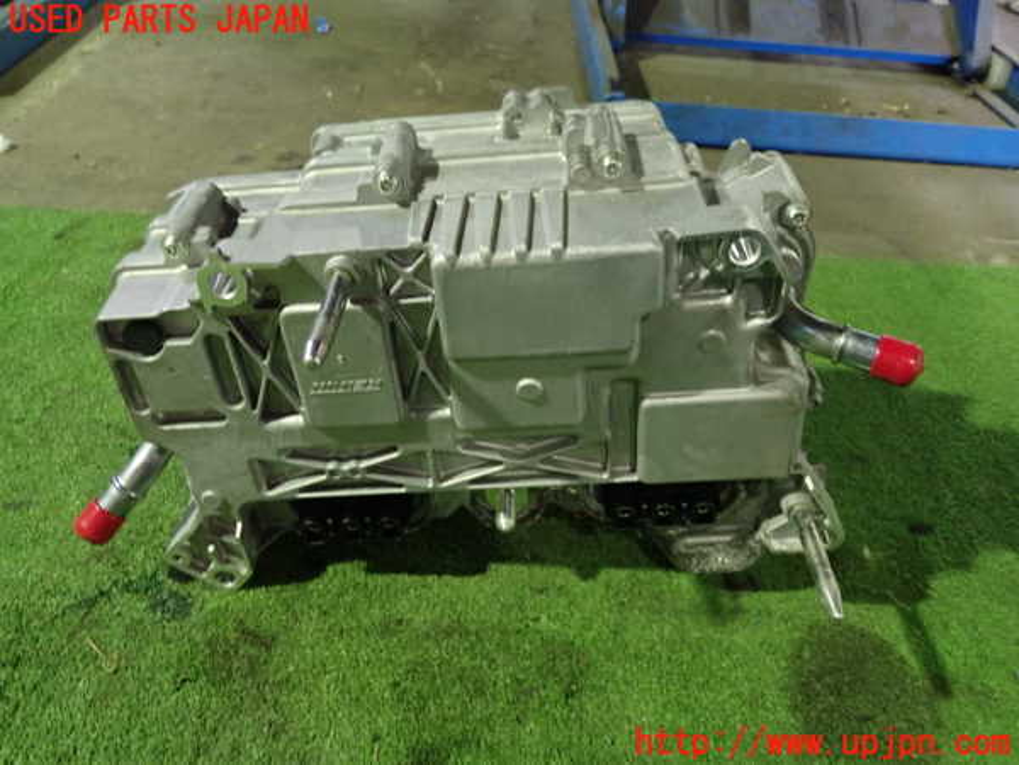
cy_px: 382
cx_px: 510
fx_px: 883
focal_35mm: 30
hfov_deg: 60.0
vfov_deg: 46.8
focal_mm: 5.4
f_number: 2.3
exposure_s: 1/25
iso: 800
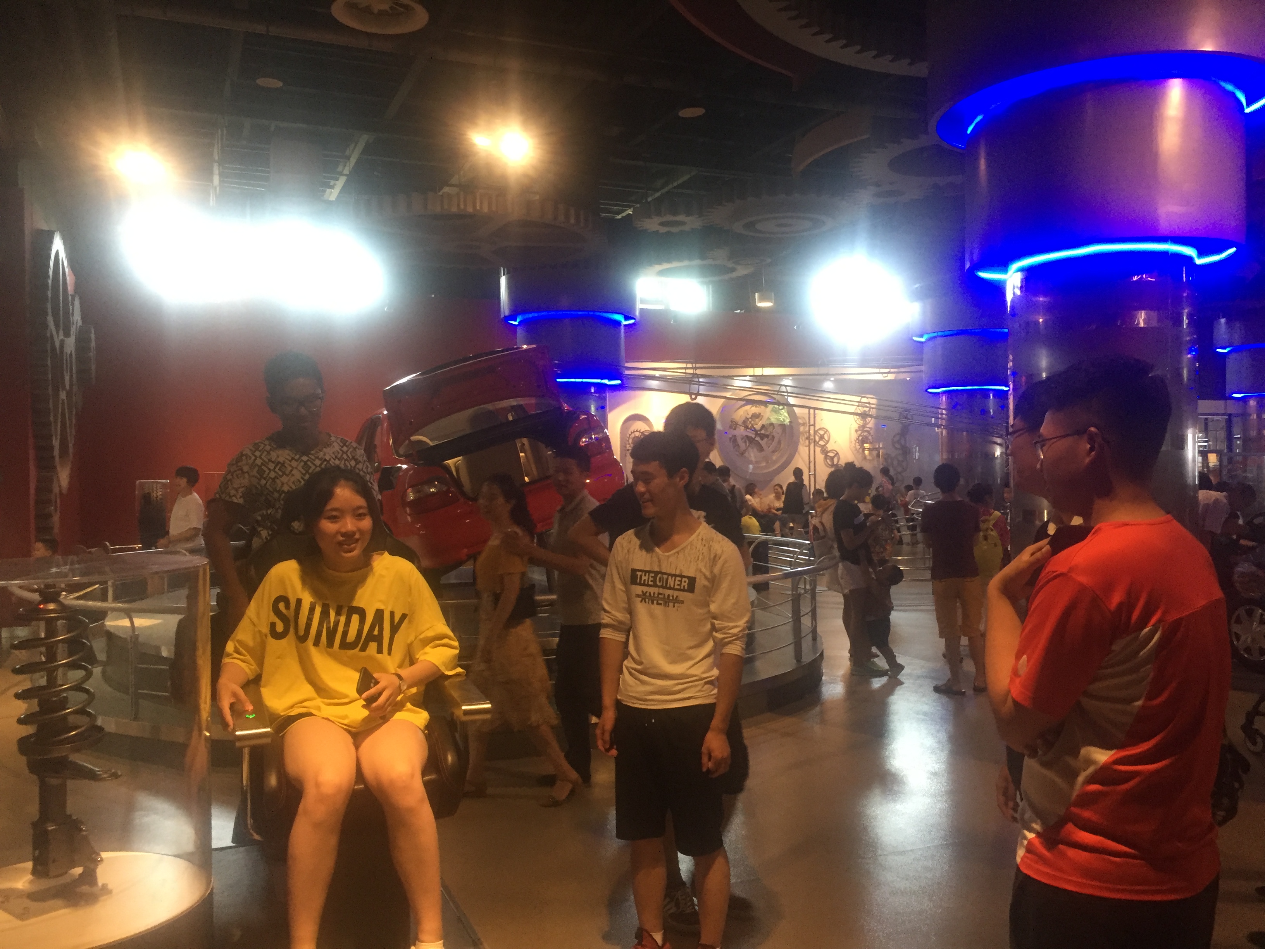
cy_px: 474
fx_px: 1060
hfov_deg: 61.7
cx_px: 632
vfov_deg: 48.2
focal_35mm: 29
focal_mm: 4.15
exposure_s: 1/33
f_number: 2.2
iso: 200
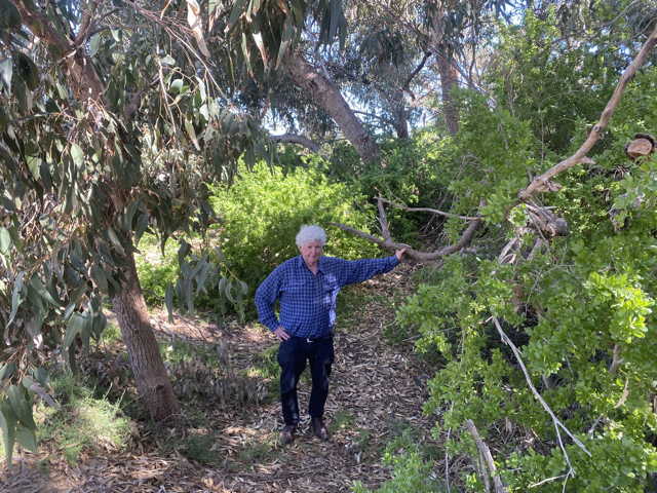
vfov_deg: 53.1
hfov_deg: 67.3
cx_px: 328
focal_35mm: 26
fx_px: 493
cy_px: 246
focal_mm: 4.25
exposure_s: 1/122
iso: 40
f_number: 1.8
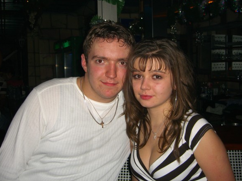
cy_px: 88
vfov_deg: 36.8
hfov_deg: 47.9
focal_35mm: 39
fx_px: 272
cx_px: 120
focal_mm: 7.9
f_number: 2.8
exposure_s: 1/60
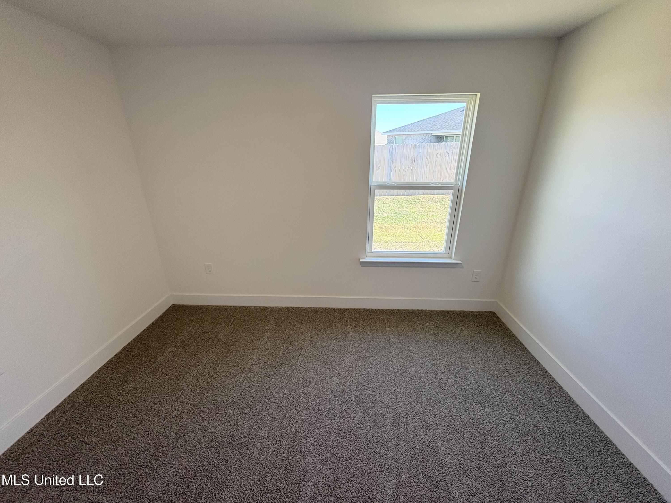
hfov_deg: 102.1
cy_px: 252
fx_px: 271
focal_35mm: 14
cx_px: 336
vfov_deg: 85.7
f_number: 2.2
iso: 80
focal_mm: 2.22
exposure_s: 1/120
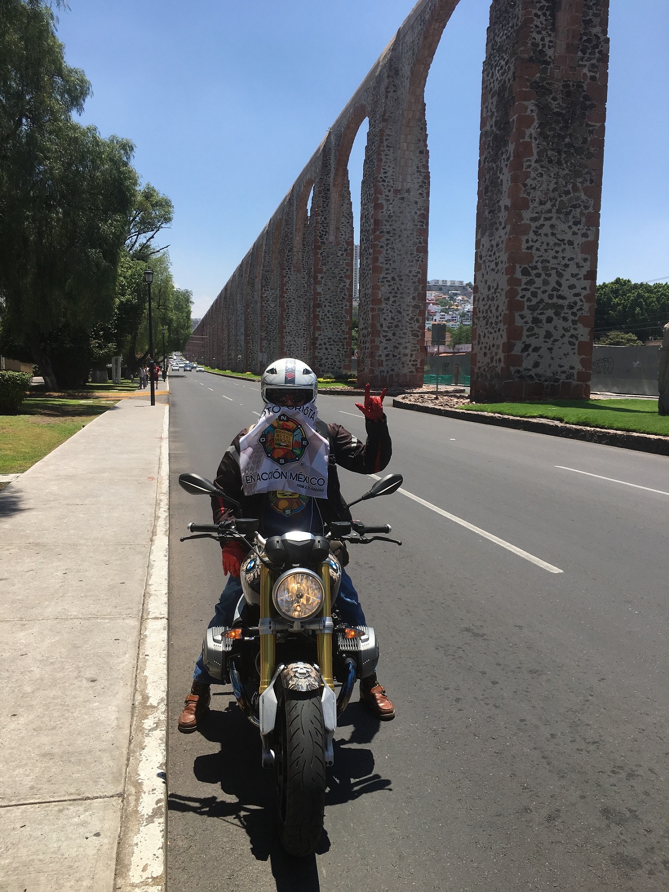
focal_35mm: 29
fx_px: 747
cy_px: 446
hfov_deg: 48.2
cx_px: 334
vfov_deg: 61.7
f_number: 2.2
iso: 25
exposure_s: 1/1637
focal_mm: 4.15
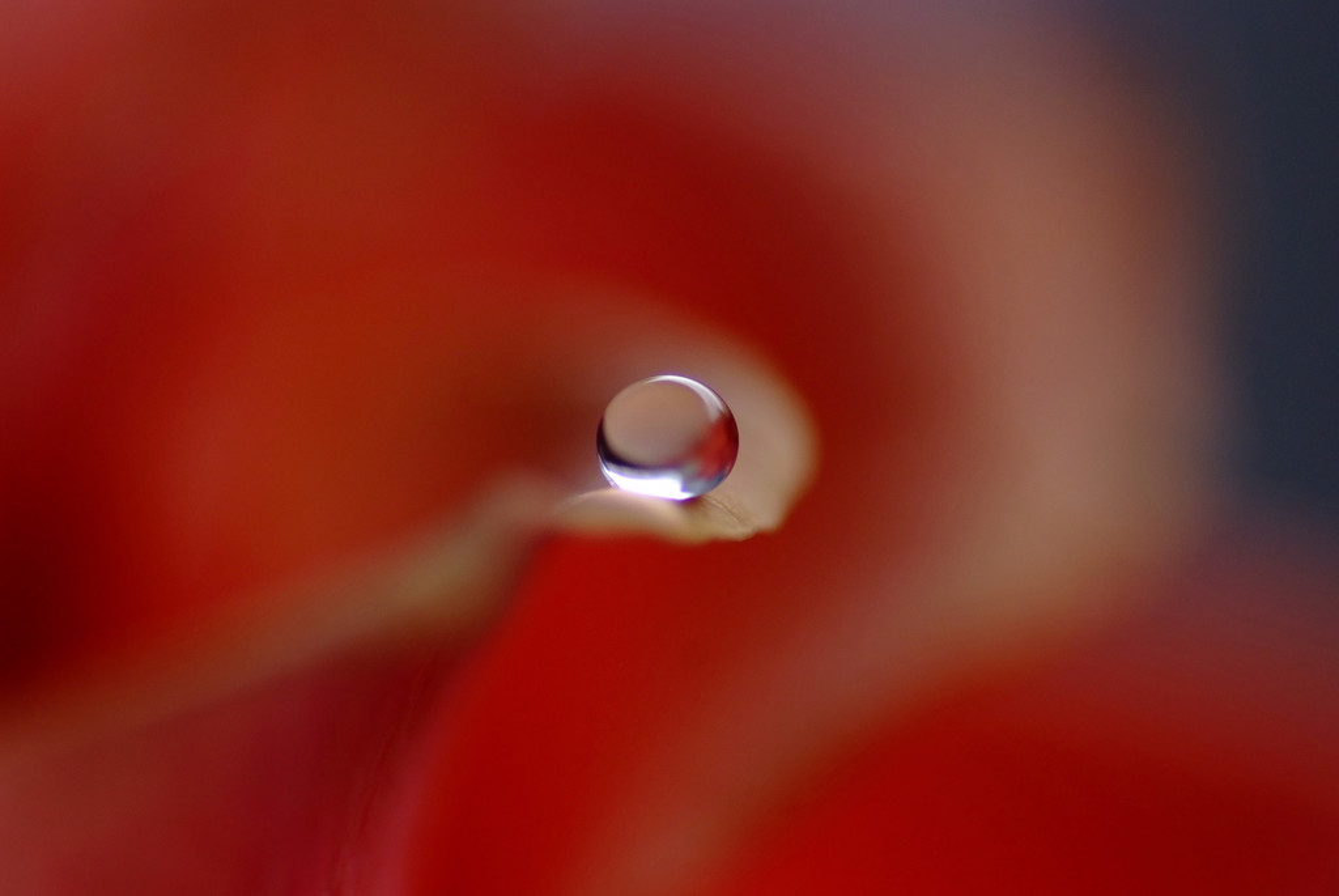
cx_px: 670
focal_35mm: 135
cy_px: 448
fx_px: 5026
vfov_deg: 10.2
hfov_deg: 15.2
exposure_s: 1/114
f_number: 5.6
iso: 400
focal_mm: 90
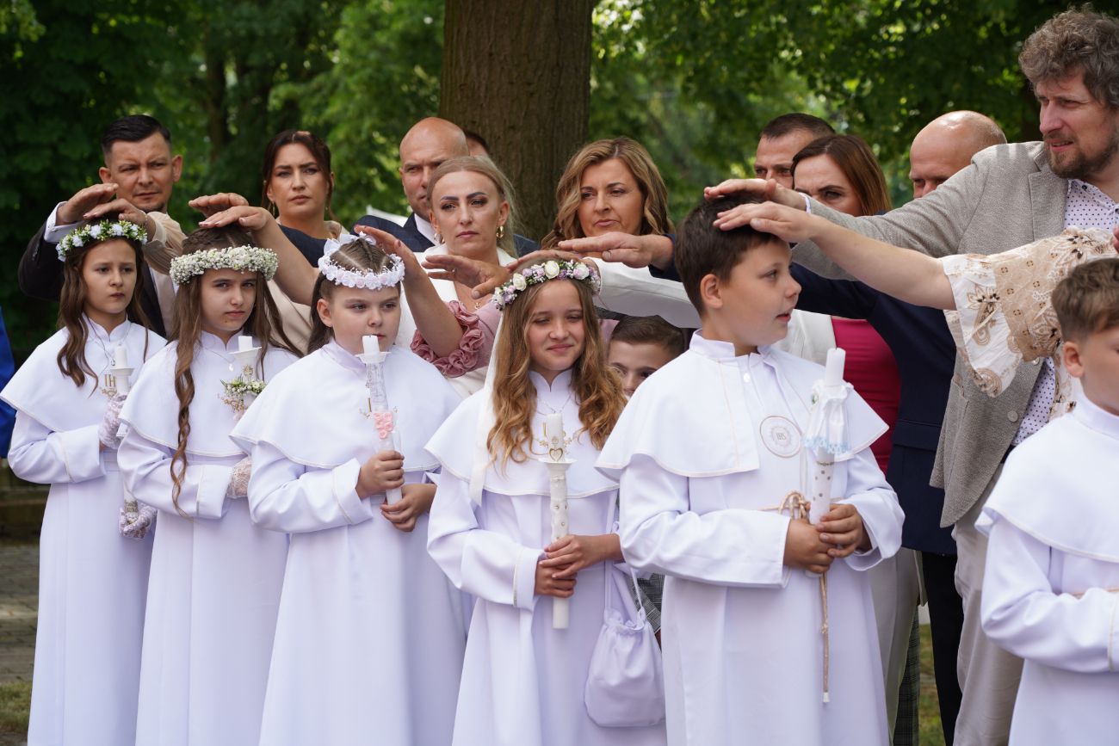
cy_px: 373
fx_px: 3264
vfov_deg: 13.0
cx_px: 560
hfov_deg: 19.5
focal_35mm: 105
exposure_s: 1/125
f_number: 6.3
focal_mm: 105
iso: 100
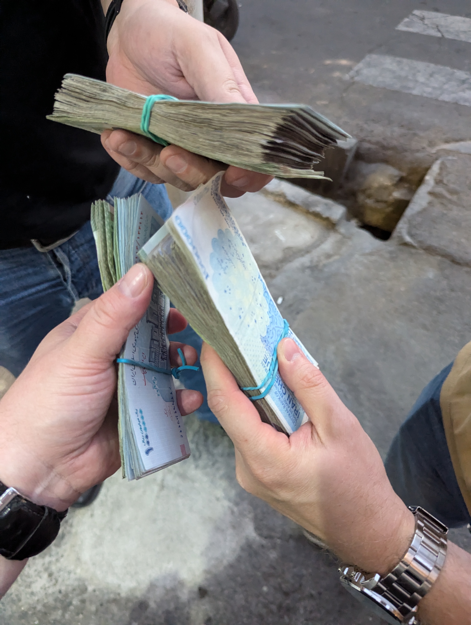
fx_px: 434
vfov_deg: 71.5
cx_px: 236
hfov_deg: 56.9
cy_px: 312
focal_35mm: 24
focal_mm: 6.81
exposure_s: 1/94
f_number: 1.85
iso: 2695
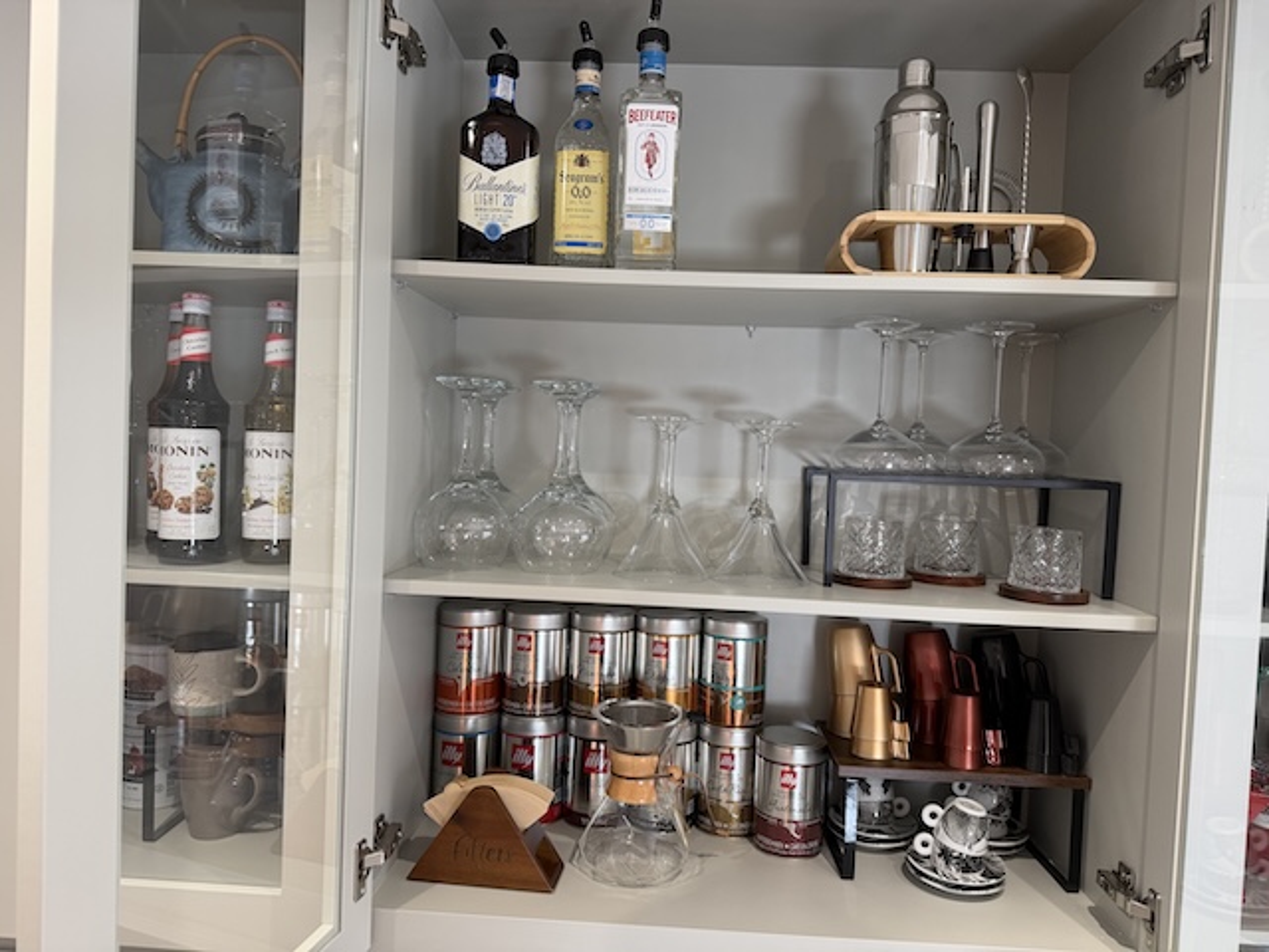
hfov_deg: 71.6
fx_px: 880
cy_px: 476
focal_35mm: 24
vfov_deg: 56.8
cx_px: 634
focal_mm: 6.76
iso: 200
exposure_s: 1/100
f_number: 1.78
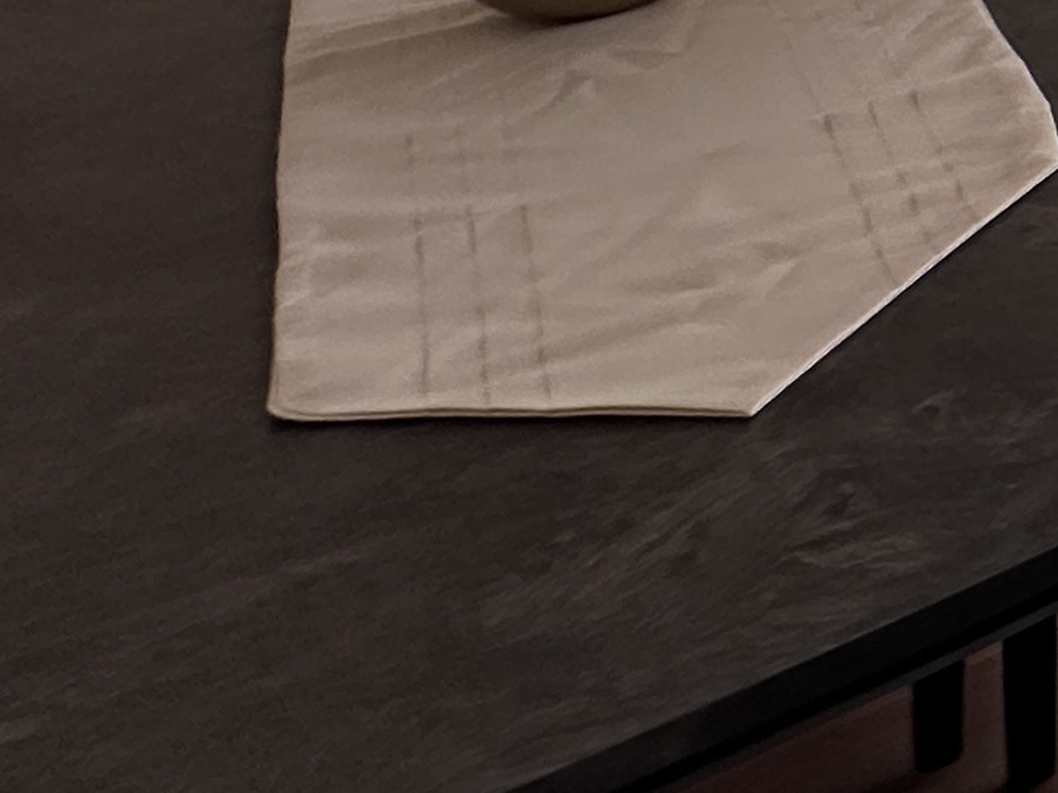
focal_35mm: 71
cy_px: -885
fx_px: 2170
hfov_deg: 15.9
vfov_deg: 15.5
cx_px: 2438
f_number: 2.2
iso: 40
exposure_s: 1/165
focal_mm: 2.22
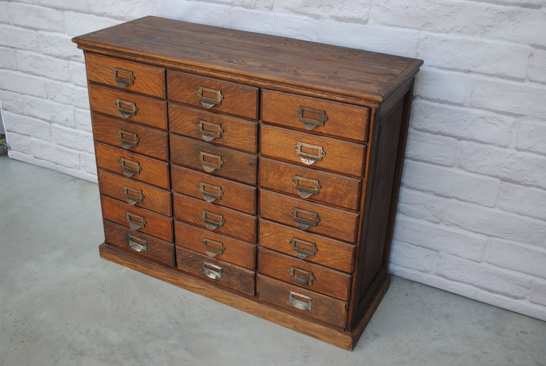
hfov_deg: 49.5
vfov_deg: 34.4
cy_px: 183
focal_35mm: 39
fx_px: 593
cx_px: 273
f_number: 4.2
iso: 200
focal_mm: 26
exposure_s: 1/80
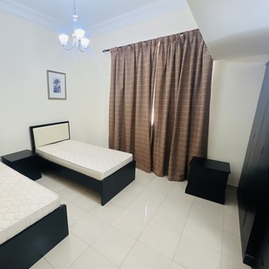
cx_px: 102
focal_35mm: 17
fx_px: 149
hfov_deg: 82.5
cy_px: 138
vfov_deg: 84.0
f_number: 1.8
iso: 320
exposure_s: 1/50
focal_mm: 1.57
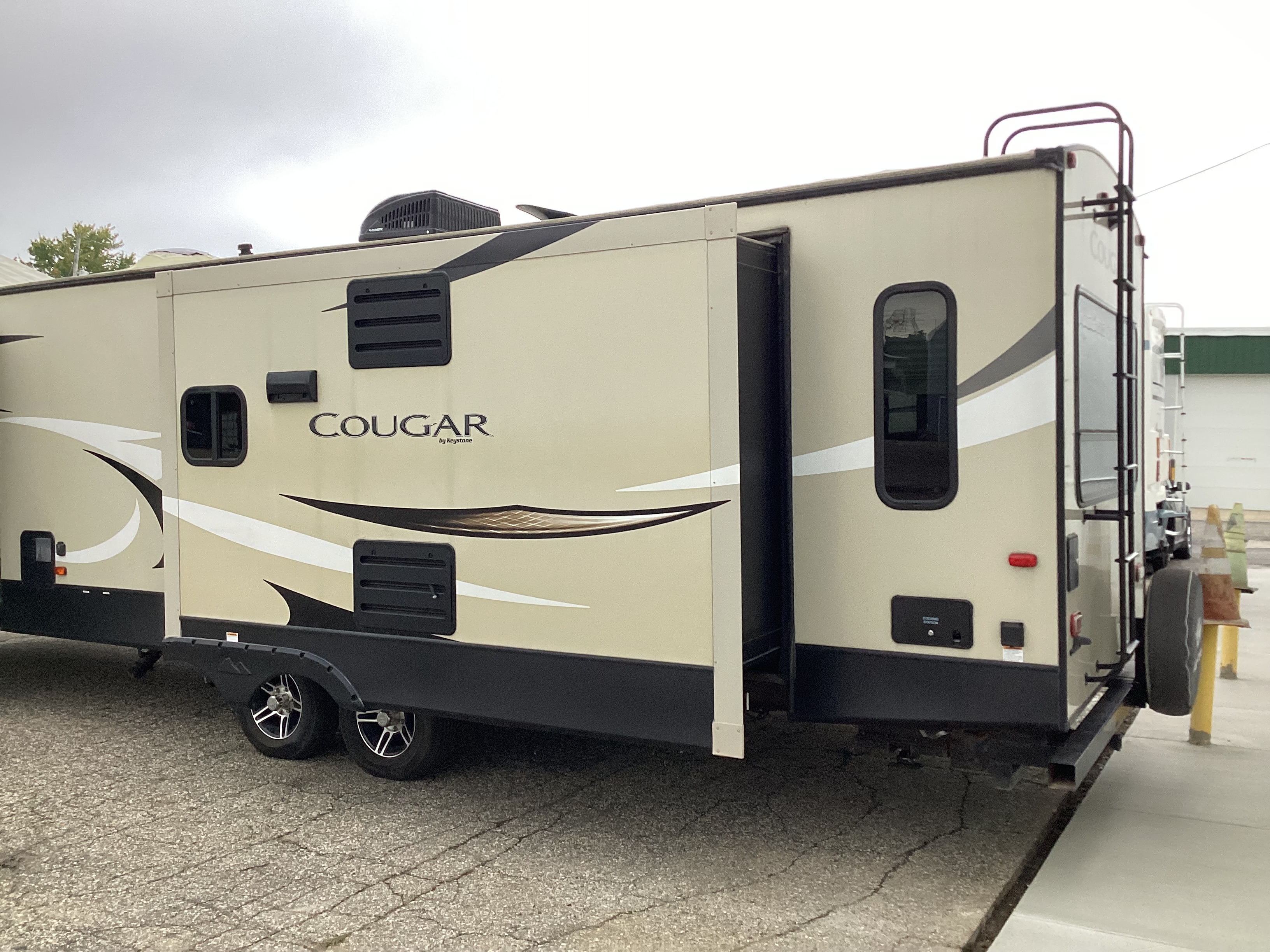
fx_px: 1137
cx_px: 635
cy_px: 476
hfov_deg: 58.4
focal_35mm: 31
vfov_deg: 45.4
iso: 80
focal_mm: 3.3
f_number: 2.4
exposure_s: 1/100
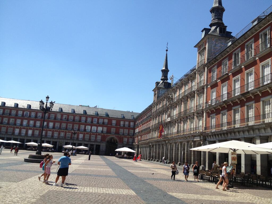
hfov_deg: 52.6
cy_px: 102
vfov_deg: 40.7
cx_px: 136
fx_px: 275
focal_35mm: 35
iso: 50
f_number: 2.4
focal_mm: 4.28
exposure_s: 1/1783
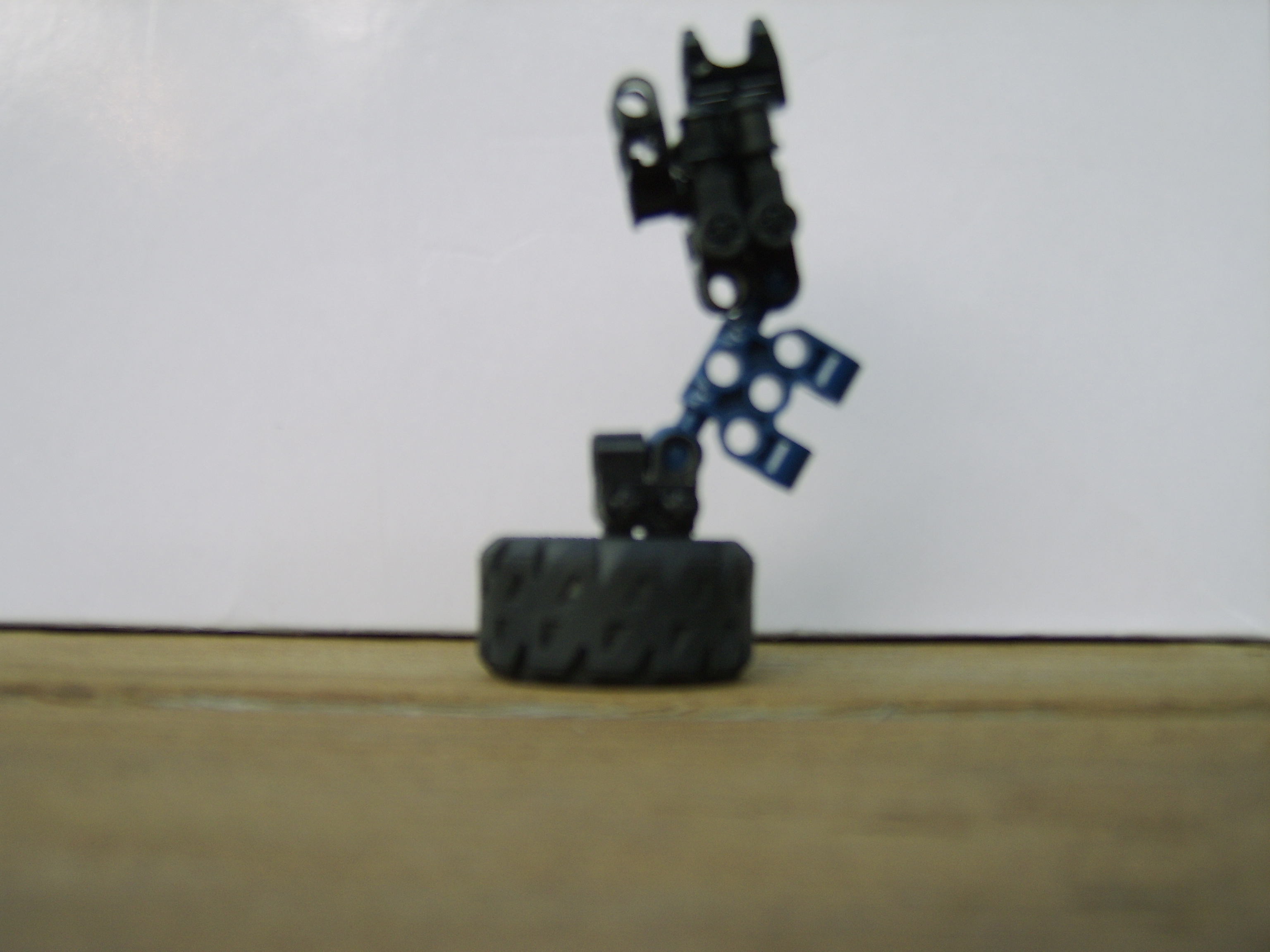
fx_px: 1137
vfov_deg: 45.4
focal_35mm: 31
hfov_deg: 58.4
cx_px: 635
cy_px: 476
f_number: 2.7
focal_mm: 8.13
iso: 71
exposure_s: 1/272
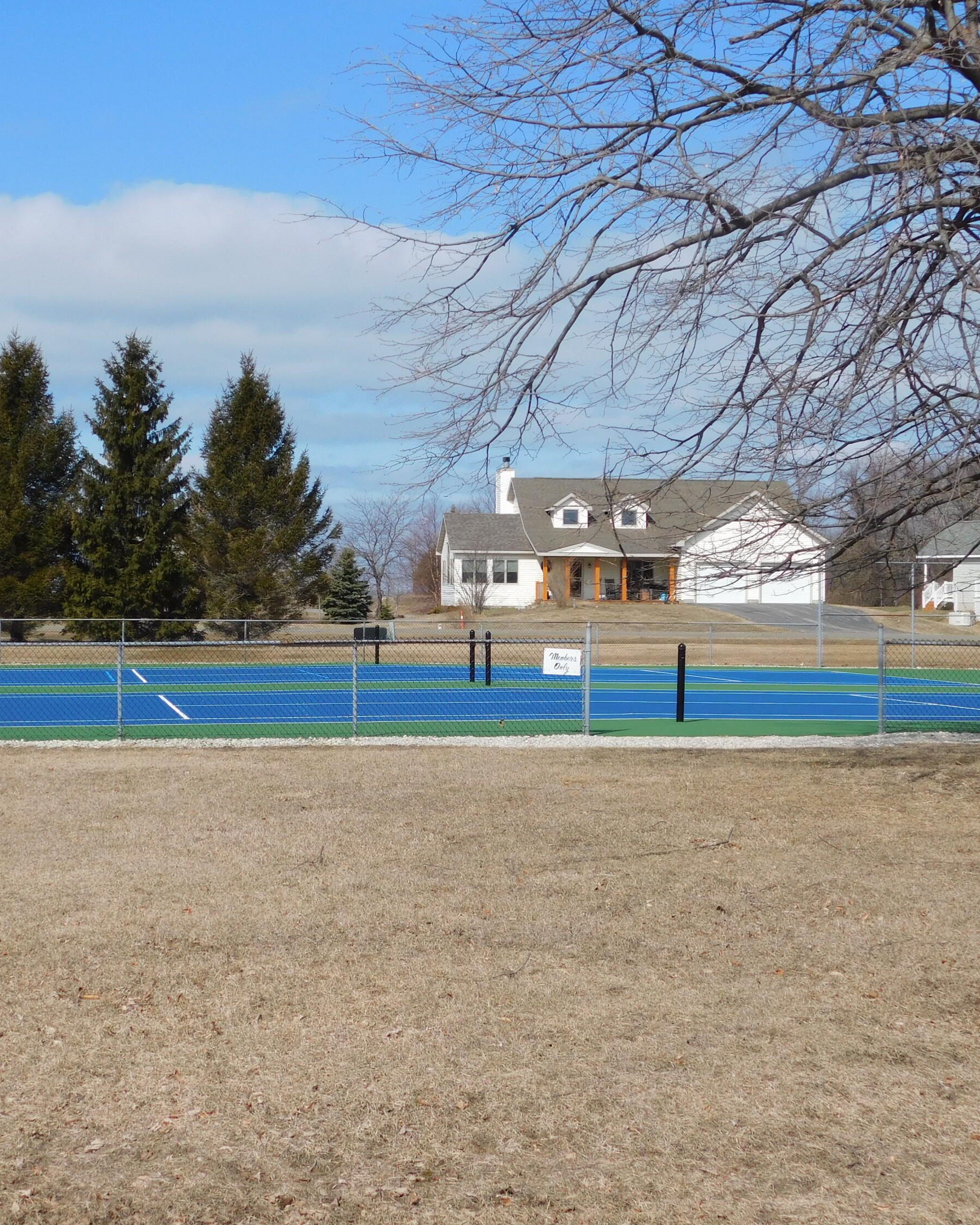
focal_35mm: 59
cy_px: 611
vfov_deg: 32.0
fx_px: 2139
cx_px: 390
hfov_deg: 25.8
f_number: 7.4
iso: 125
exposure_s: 1/400
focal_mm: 8
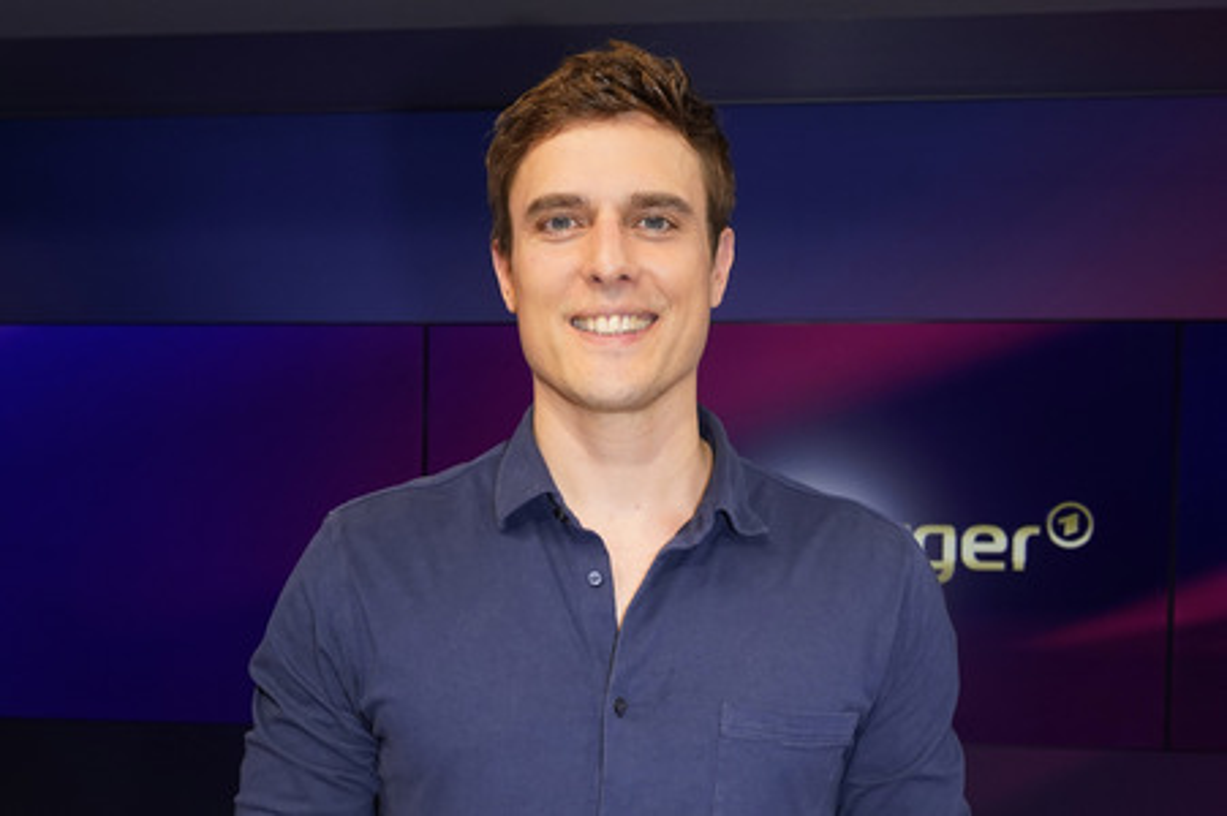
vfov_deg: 43.5
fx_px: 1022
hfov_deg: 62.0
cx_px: 614
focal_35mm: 30
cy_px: 408
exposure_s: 1/160
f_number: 5.6
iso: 2000
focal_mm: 30
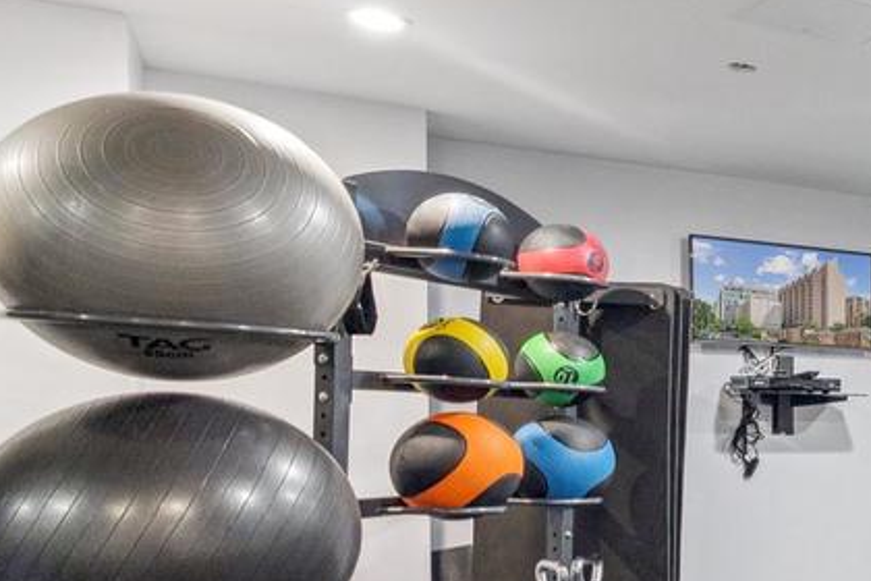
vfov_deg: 27.7
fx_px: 1161
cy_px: 441
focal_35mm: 48
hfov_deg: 27.6
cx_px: 1317
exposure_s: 1/60
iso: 640
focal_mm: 14
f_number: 4.5
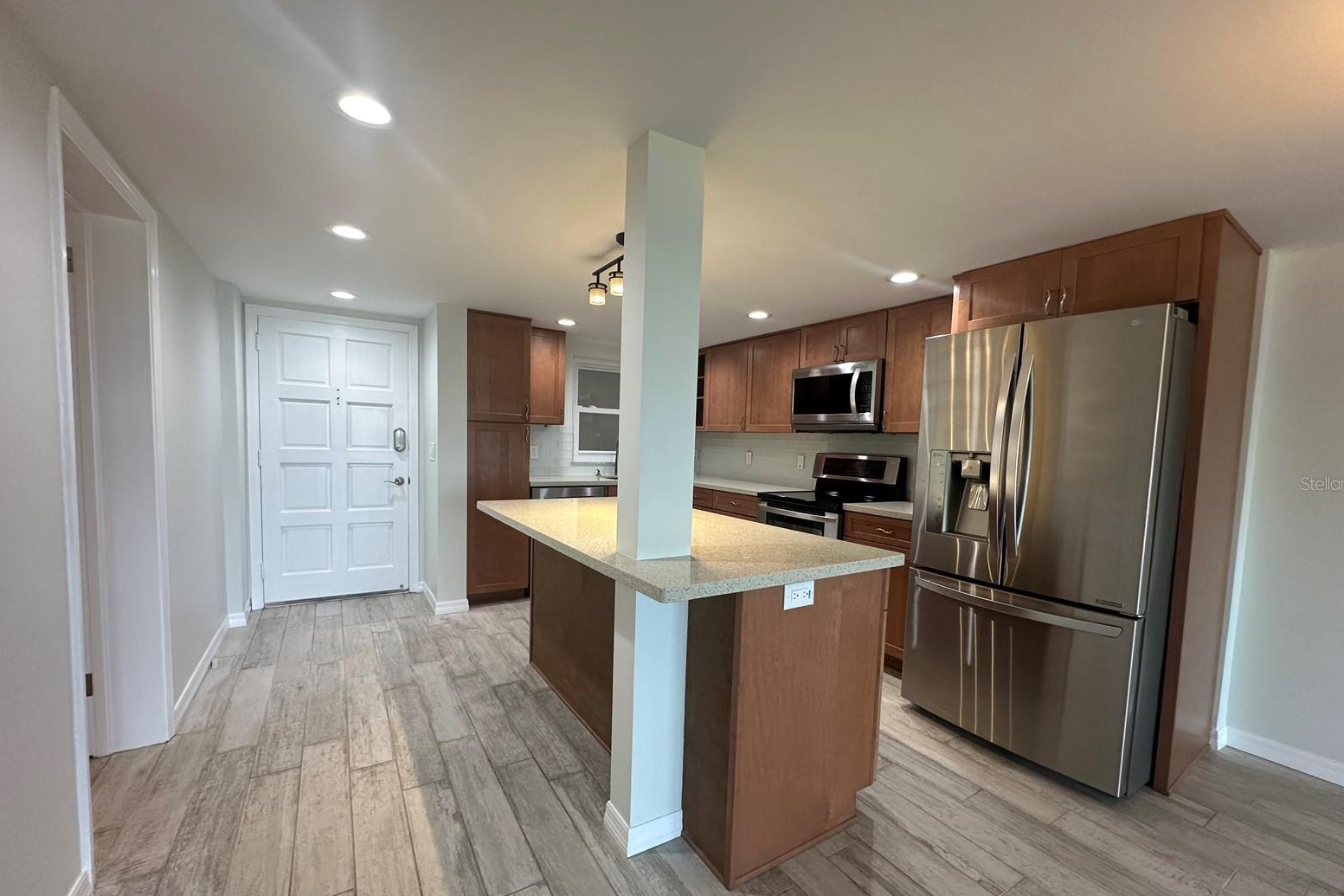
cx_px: 690
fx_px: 560
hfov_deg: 100.4
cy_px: 483
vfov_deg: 77.2
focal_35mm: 15
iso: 200
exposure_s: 1/120
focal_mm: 2.22
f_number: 2.2
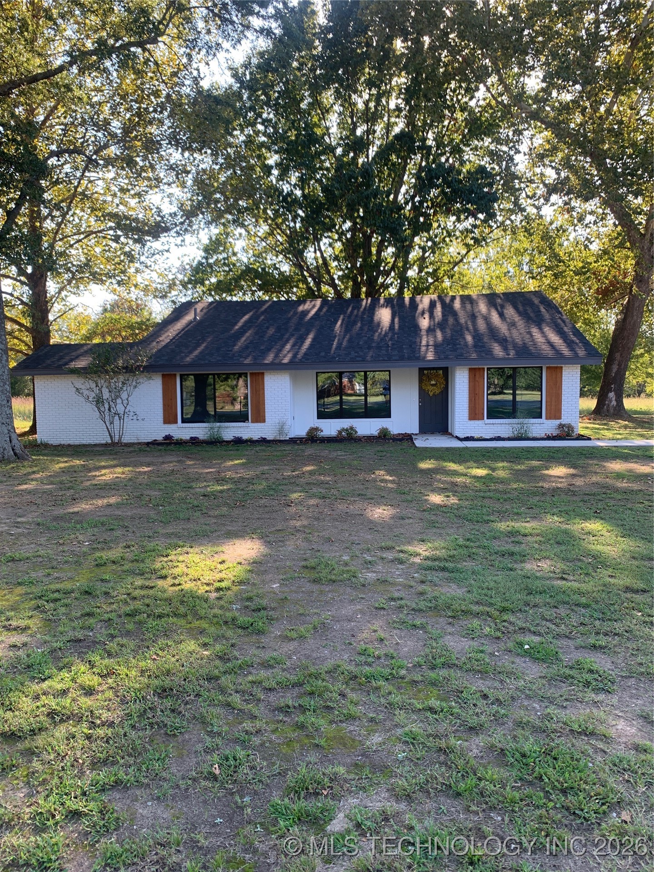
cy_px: 436
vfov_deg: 67.3
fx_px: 655
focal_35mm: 26
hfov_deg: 53.1
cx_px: 327
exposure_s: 1/208
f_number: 1.8
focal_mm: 4.25
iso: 25
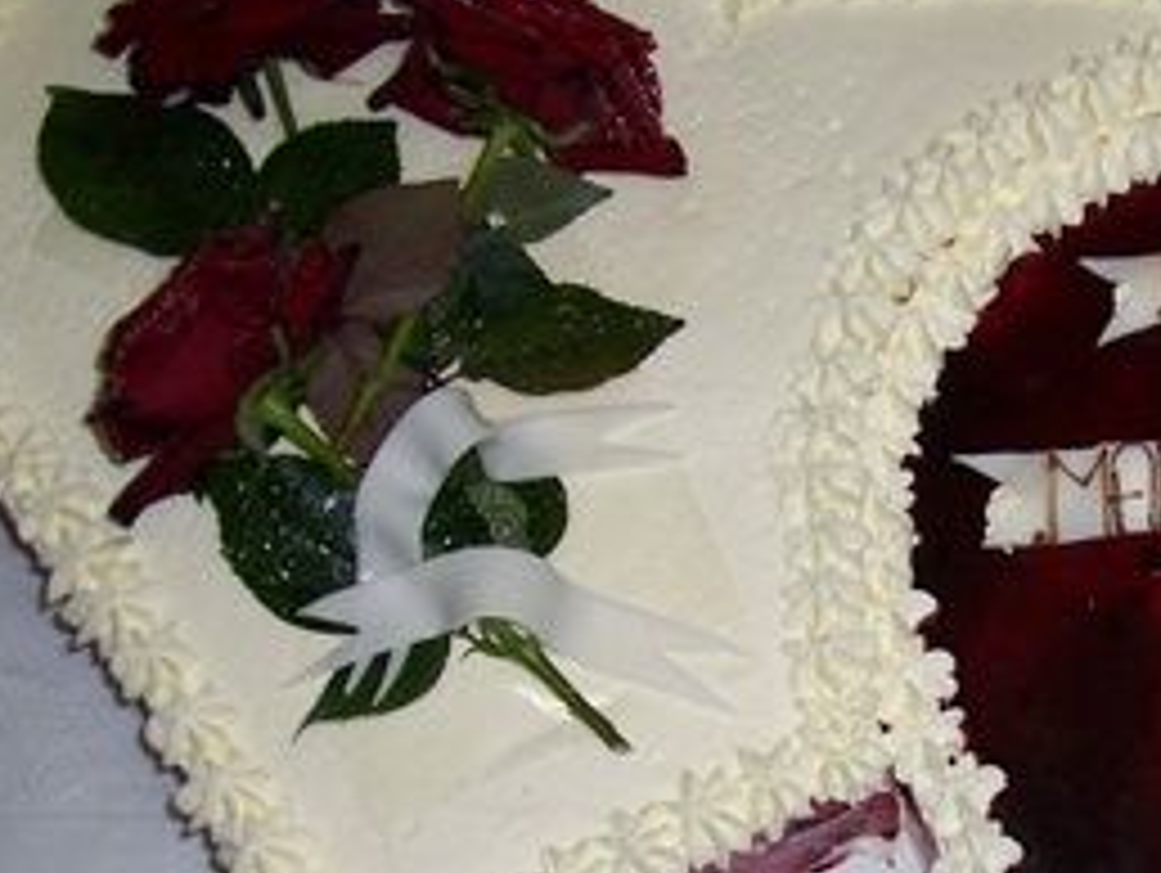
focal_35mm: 79
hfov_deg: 23.9
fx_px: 2652
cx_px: 1080
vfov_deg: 18.5
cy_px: 734
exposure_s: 1/60
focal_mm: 5.6
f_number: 2.7
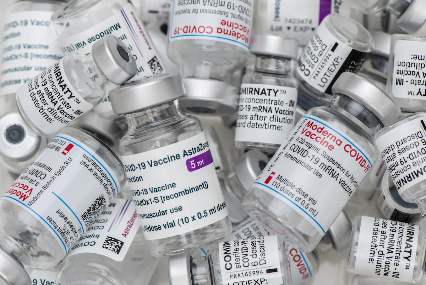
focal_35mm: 105
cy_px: 142
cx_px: 213
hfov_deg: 19.4
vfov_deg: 13.1
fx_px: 1243
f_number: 11
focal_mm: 105
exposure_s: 1/60
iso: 100
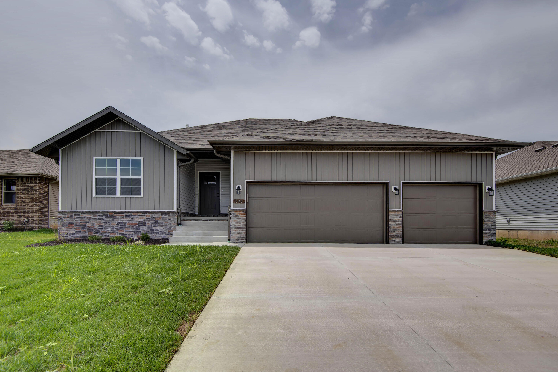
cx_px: 279
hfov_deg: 96.7
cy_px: 186
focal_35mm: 16
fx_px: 248
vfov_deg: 73.8
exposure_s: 1/800
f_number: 6.3
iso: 100
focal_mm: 16
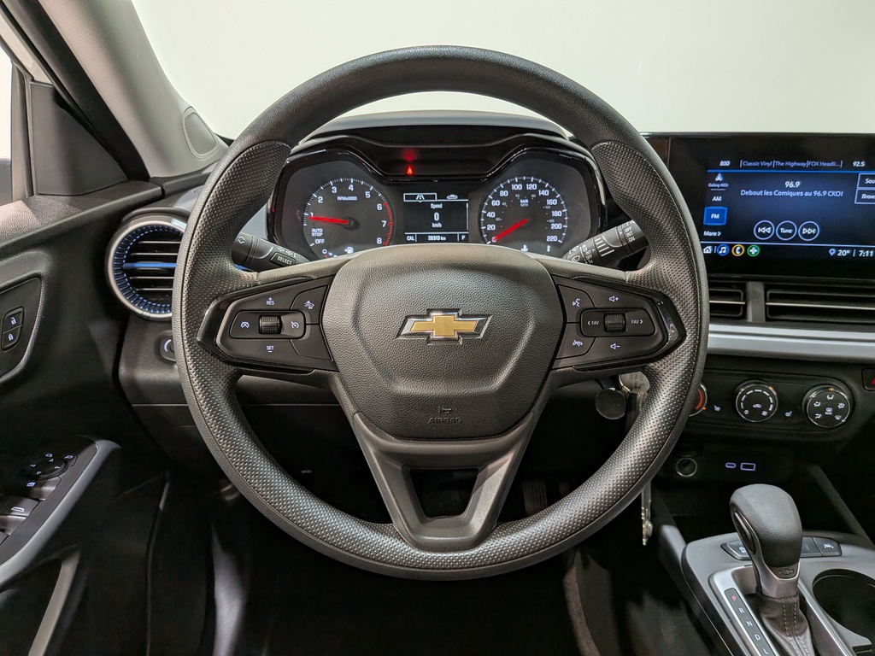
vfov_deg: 56.8
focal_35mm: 24
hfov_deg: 71.6
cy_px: 328
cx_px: 438
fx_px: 607
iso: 158
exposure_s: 1/100
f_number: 1.7
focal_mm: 4.53
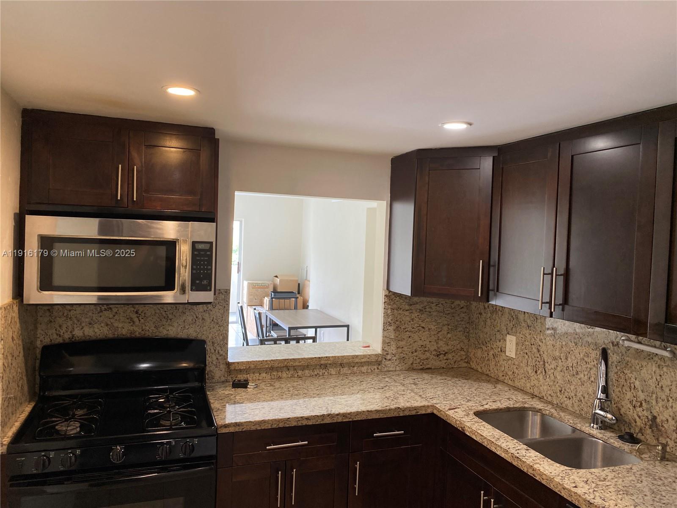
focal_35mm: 26
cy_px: 254
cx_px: 338
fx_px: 508
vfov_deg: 53.1
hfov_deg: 67.3
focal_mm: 4.25
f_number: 1.8
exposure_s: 1/120
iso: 100
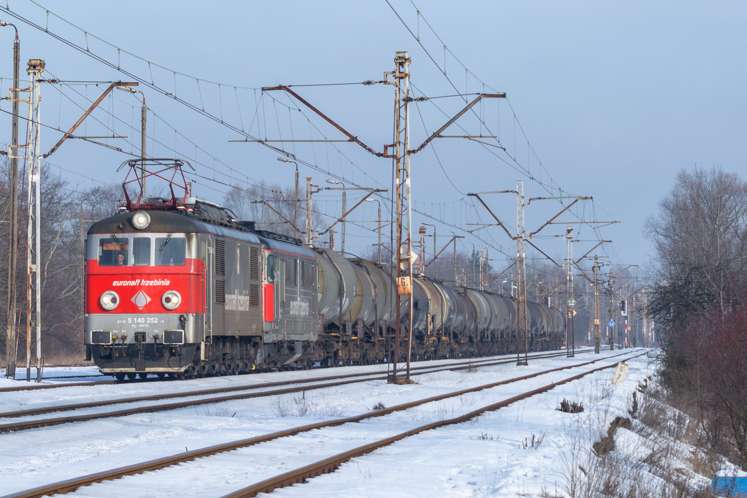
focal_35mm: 129
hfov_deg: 15.9
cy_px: 203
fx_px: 2677
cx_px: 339
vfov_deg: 10.6
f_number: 8
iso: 160
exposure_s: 1/400
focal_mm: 70
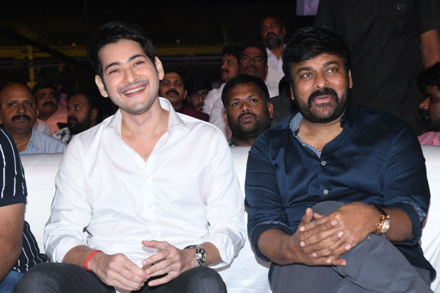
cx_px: 233
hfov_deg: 24.2
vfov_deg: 16.2
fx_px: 1026
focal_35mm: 84
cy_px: 164
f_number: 8
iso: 1000
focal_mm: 75
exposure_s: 1/125
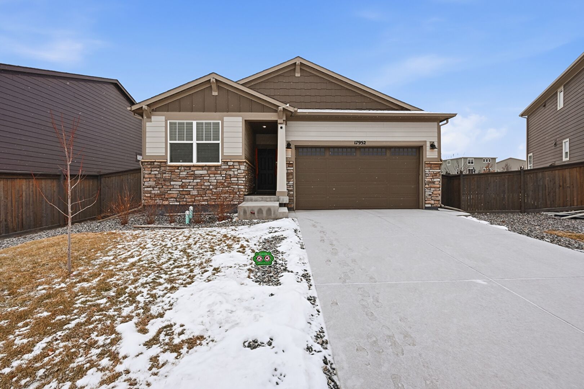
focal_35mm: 16
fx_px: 251
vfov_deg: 75.5
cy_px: 194
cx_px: 292
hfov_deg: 98.6
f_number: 8
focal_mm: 15.5
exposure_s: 1/2000
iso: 400
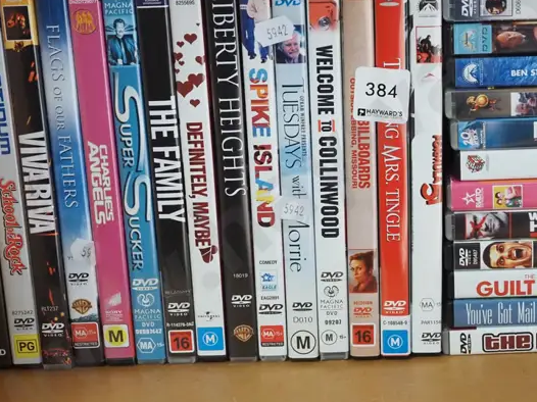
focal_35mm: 74
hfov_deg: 26.0
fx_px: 1147
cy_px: 109
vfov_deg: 19.8
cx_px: 406
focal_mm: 19
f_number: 6.3
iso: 3200
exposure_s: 1/60
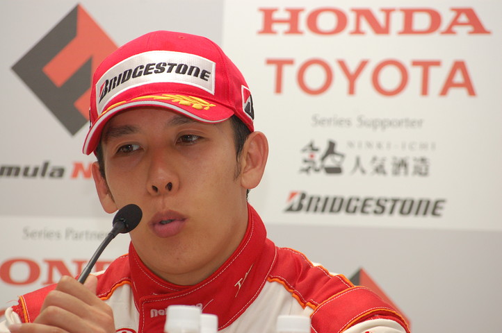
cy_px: 166
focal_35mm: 240
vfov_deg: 5.7
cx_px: 251
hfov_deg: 8.6
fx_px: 3344
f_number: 8
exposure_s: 1/60
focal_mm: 160
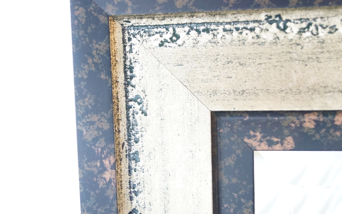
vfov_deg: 24.8
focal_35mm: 52
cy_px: 88
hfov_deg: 38.9
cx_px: 173
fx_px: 485
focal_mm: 30
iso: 3200
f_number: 4.5
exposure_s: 1/40
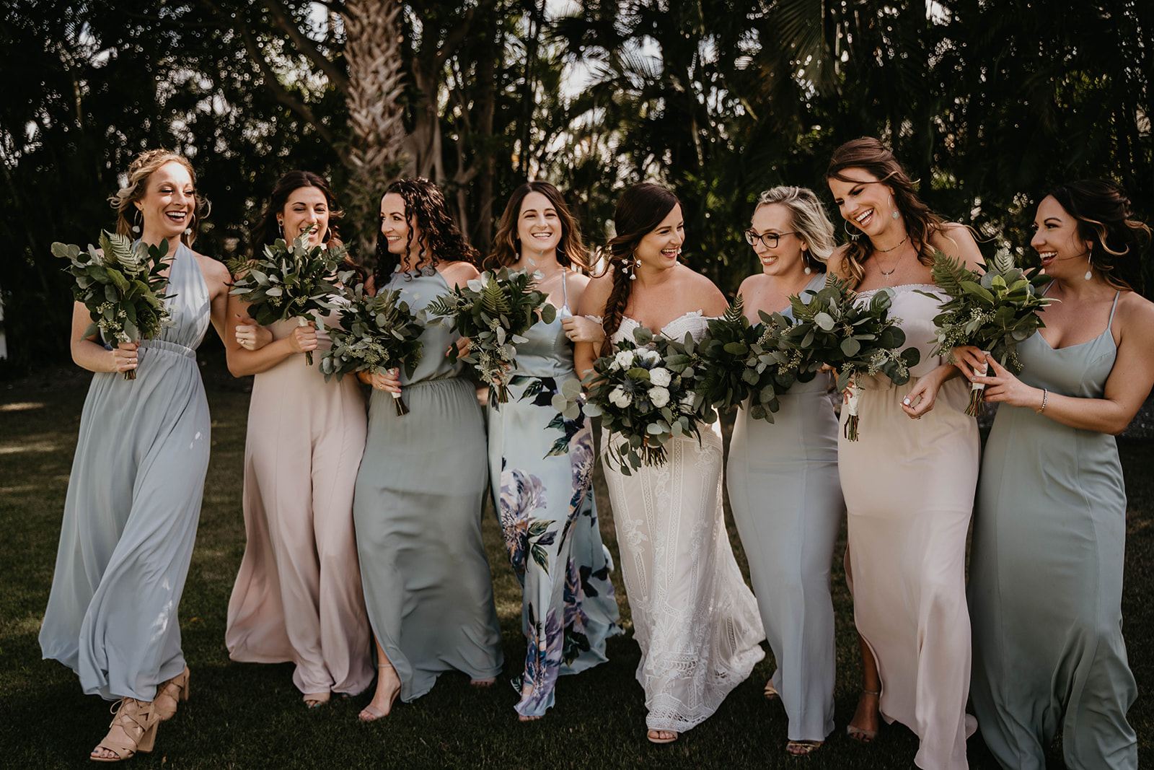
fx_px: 1122
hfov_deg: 54.4
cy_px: 385
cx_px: 577
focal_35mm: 35
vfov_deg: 37.9
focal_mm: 35
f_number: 2.8
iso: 100
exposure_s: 1/250
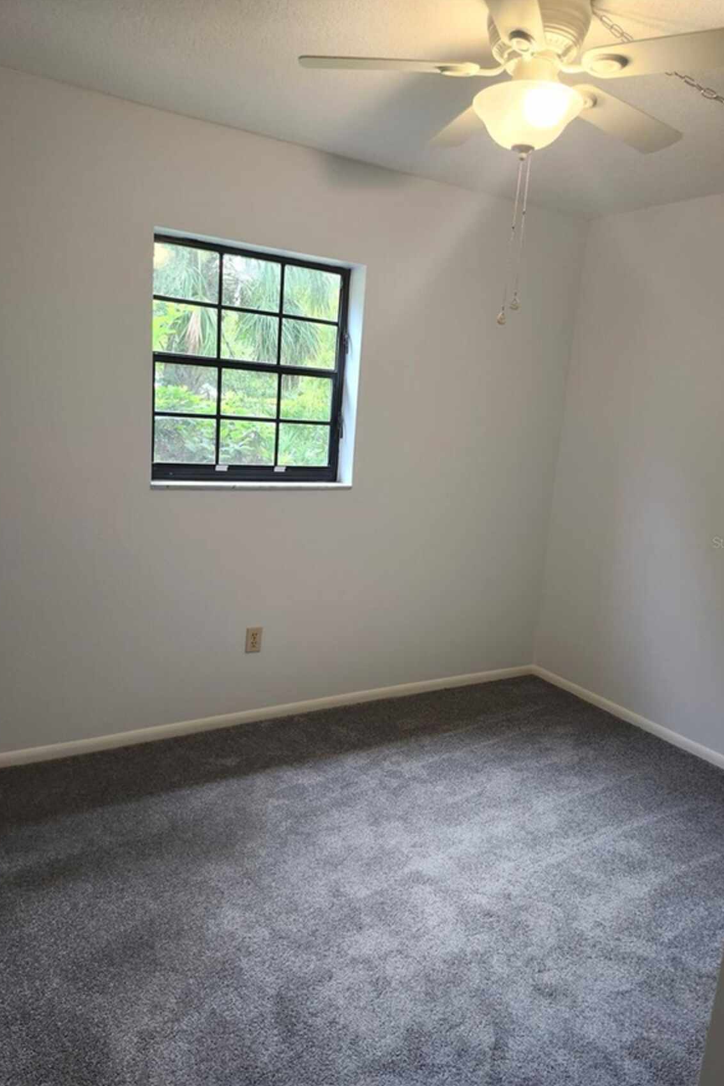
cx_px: 368
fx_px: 724
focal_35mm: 24
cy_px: 542
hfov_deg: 53.1
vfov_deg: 73.7
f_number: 1.8
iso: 200
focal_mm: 5.54
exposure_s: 1/120
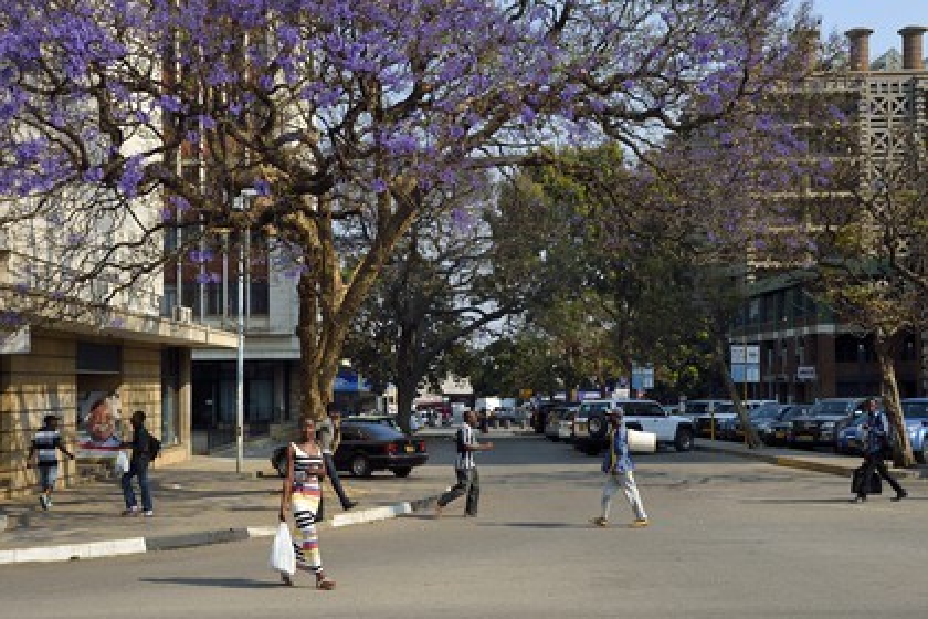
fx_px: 1134
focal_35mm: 44
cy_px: 310
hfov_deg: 44.5
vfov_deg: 30.5
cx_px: 464
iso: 200
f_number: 8
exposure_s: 1/400
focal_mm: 44
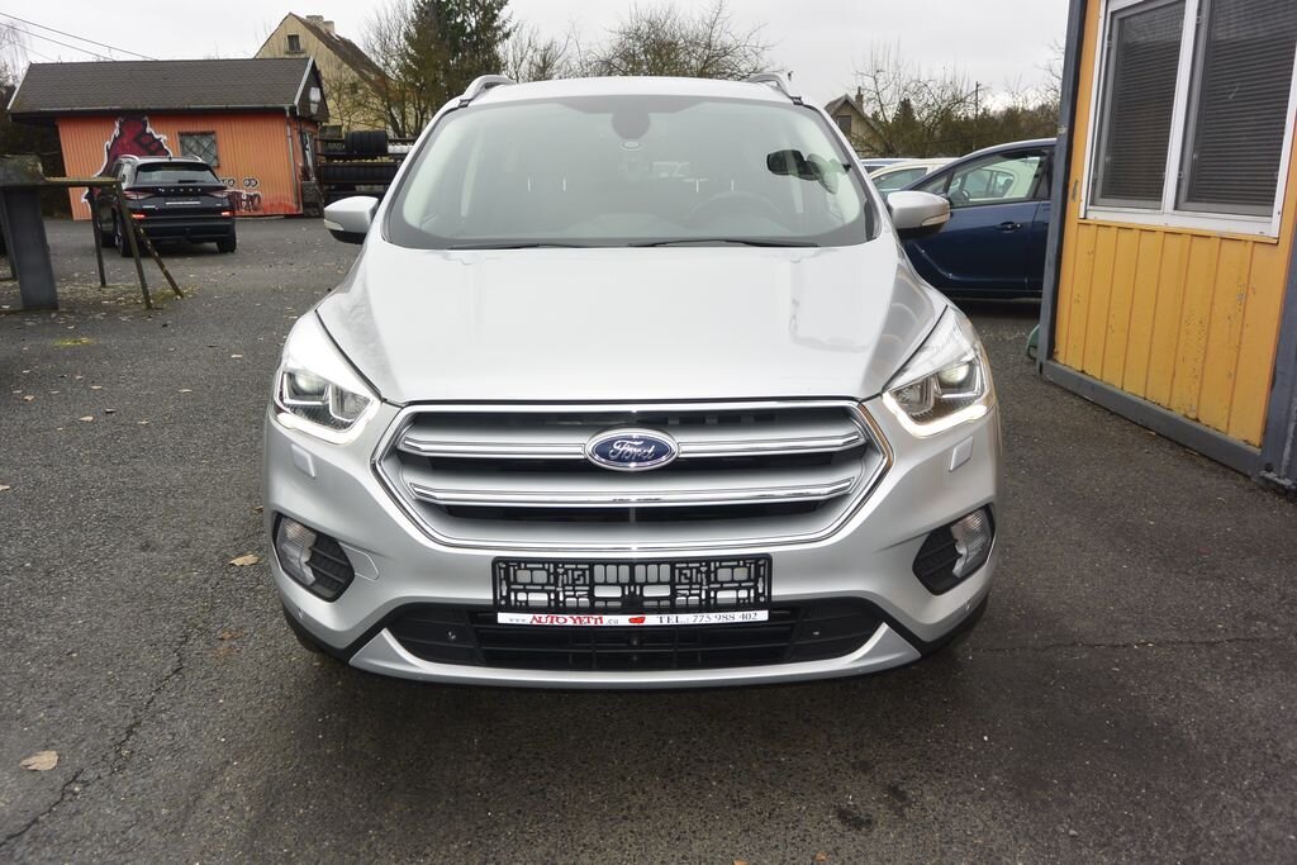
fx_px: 973
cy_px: 432
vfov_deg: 47.9
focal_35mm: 27
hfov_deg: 67.4
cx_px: 648
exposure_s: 1/200
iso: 160
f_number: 4
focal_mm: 10
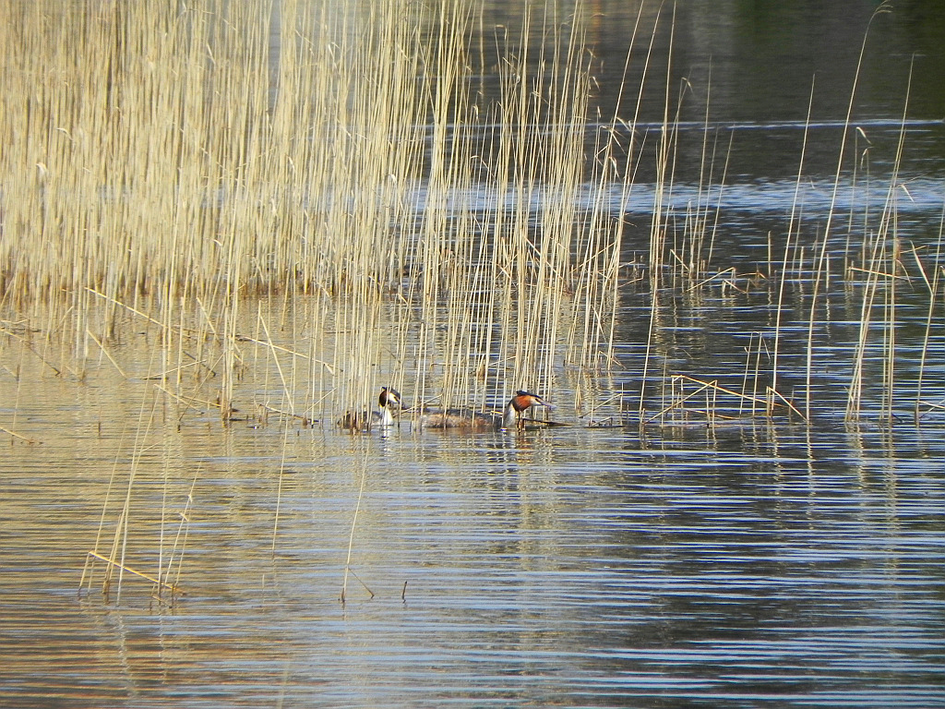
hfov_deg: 2.9
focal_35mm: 678
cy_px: 354
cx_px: 472
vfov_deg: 2.2
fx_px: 18509
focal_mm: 120
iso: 160
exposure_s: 1/388
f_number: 7.1
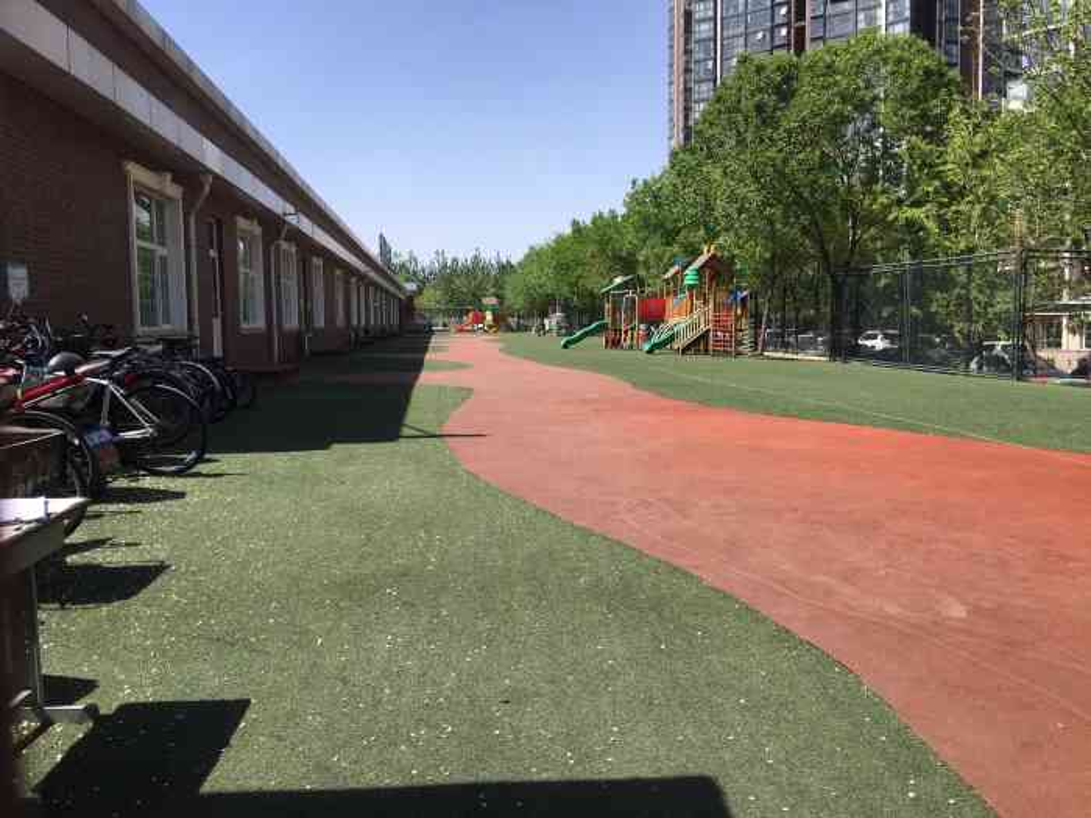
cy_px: 409
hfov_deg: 61.7
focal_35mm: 29
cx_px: 546
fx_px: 914
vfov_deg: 48.2
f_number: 2.2
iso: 25
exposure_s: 1/1261
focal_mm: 4.15
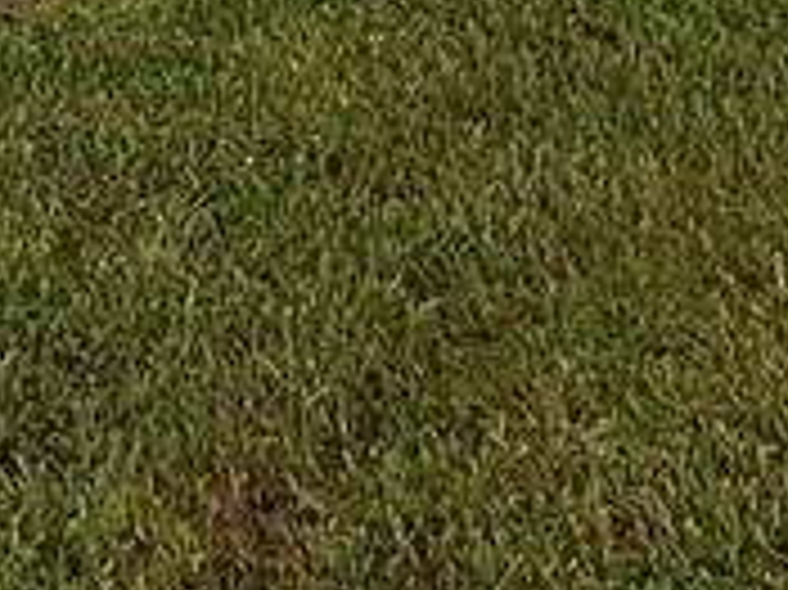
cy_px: -896
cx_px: -293
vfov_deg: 8.7
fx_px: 3458
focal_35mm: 152
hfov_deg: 12.5
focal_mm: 5.7
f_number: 1.5
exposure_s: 1/97
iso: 125
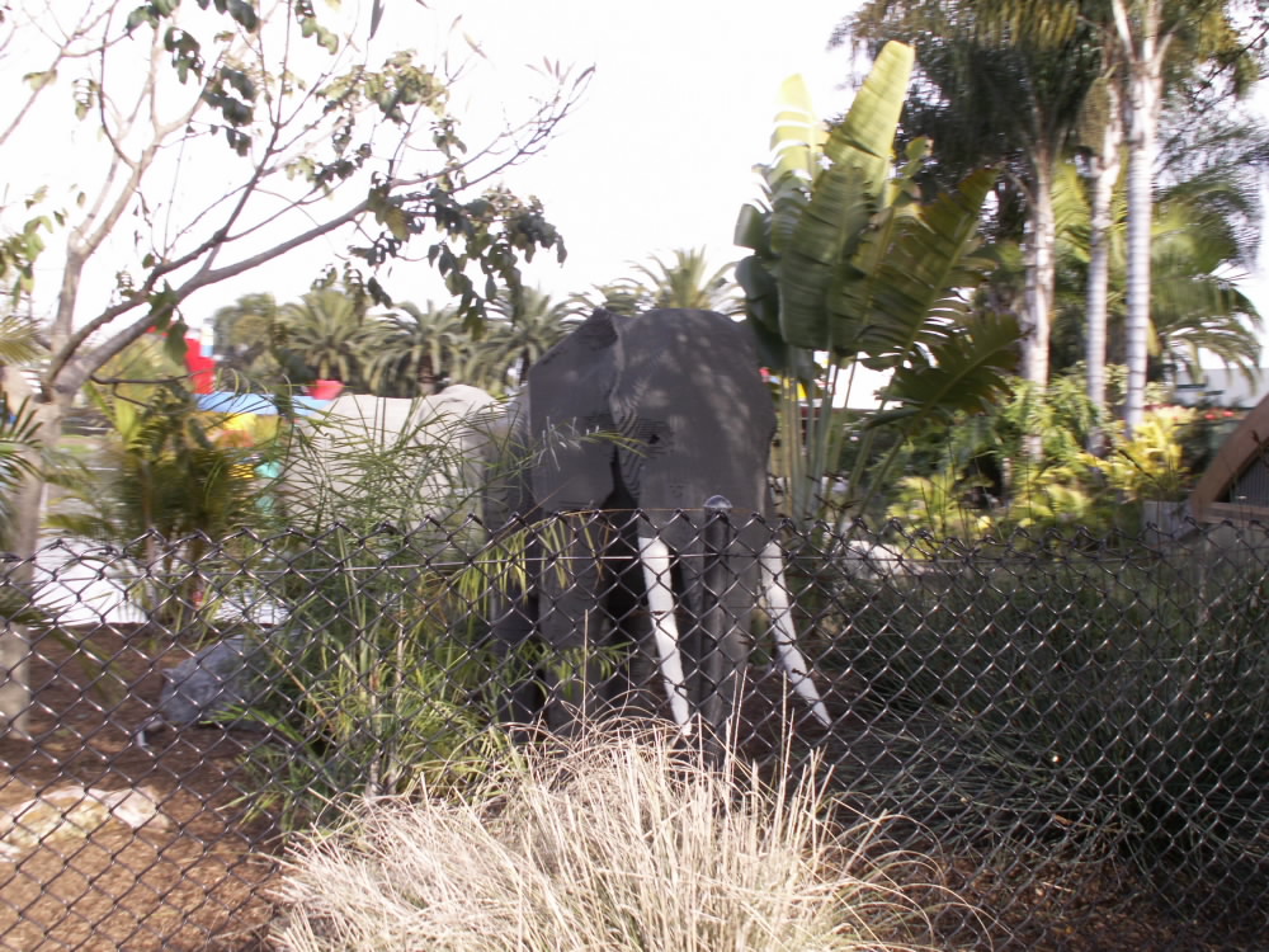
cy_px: 476
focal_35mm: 35
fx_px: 1283
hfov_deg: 52.6
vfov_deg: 40.7
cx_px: 634
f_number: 5
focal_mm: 5.86
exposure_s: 1/100
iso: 50
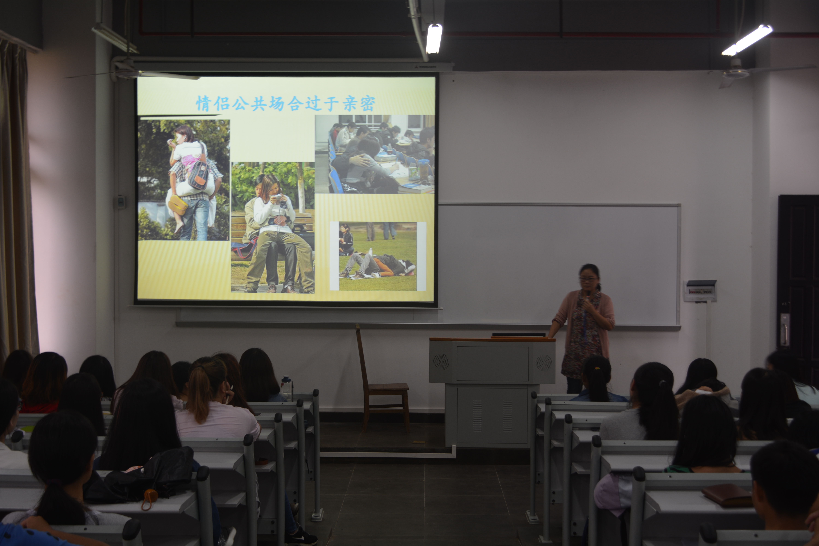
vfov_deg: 28.1
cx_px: 410
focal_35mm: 48
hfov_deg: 41.1
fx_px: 1092
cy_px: 273
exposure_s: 1/13
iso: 100
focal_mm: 32
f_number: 5.6
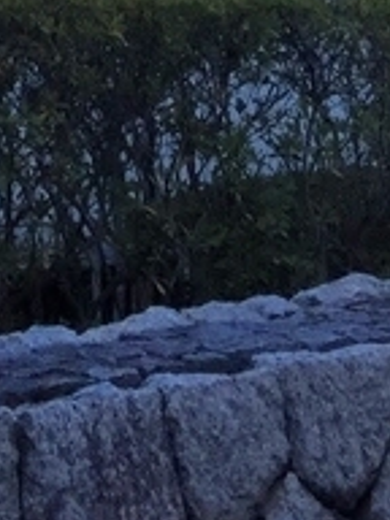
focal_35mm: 181
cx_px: -379
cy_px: -1083
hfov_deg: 7.9
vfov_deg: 8.8
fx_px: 2719
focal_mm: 4.15
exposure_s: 1/590
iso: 32
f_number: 2.2
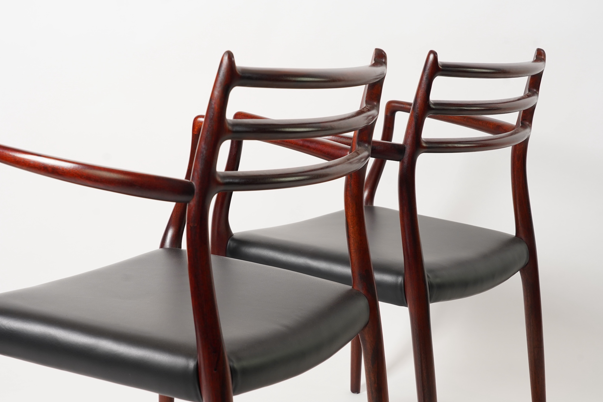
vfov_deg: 23.8
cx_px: 234
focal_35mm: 57
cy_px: 211
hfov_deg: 34.9
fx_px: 955
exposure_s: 1/125
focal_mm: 46
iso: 640
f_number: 9
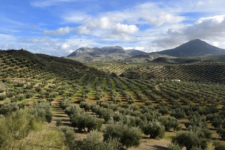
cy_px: 75
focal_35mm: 31
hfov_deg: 60.3
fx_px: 194
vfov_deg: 42.3
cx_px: 112
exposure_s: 1/250
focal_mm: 31
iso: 200
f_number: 10
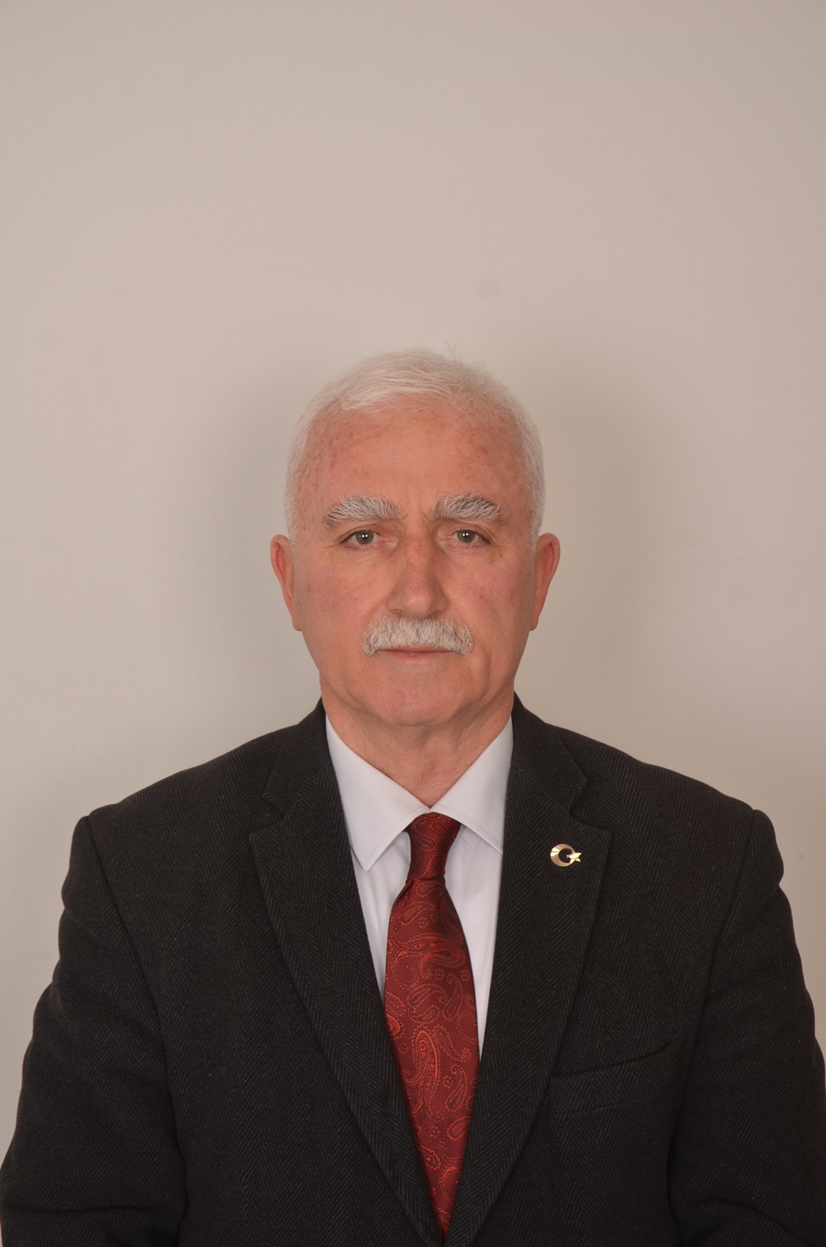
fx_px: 2489
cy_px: 624
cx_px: 413
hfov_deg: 18.8
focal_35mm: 72
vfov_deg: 28.1
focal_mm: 48
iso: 160
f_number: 8
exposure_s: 1/50
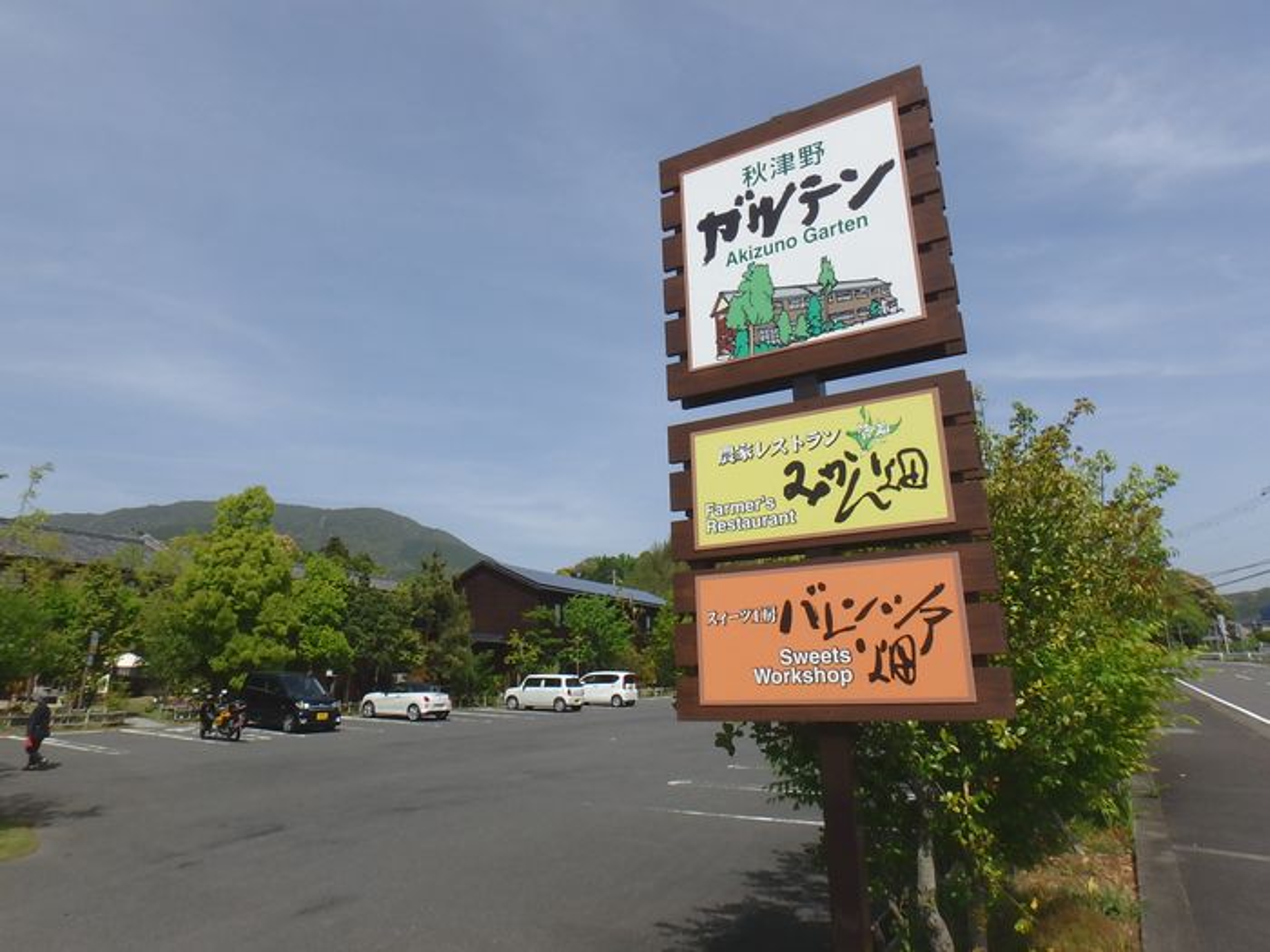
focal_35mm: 21
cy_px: 476
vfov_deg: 63.4
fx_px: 770
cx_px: 635
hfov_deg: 79.0
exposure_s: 1/500
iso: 125
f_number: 6
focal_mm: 3.7
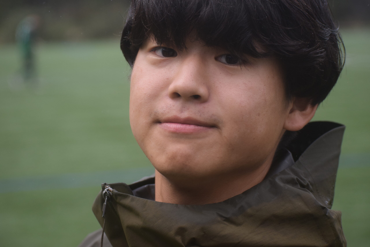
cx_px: 185
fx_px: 1418
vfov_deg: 9.9
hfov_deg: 14.9
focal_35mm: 138
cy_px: 124
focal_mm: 92
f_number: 4.8
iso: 720
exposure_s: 1/1000
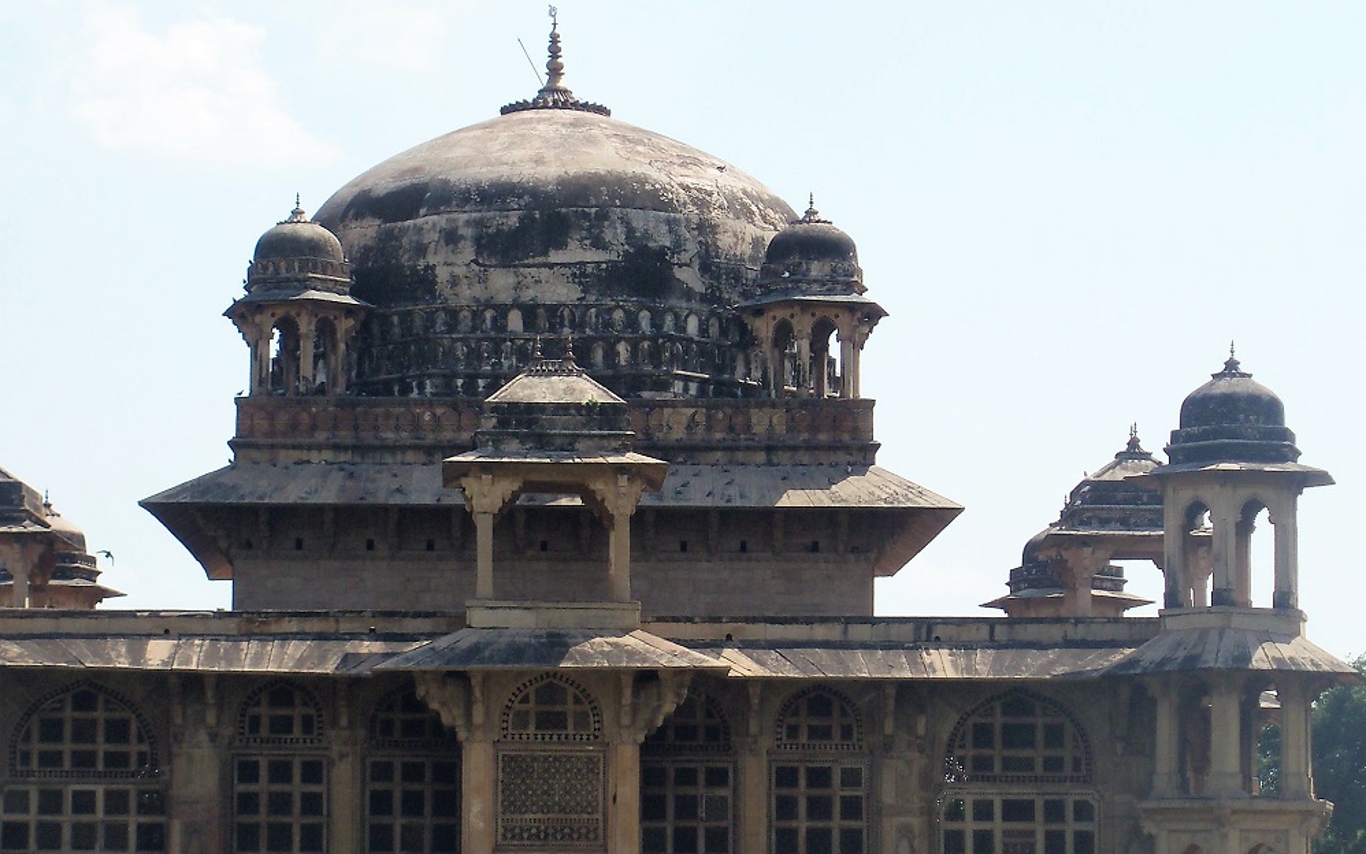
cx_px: 560
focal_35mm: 102
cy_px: 597
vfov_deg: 12.8
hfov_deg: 20.4
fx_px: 3798
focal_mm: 14.2
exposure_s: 1/400
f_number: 4.9
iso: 80
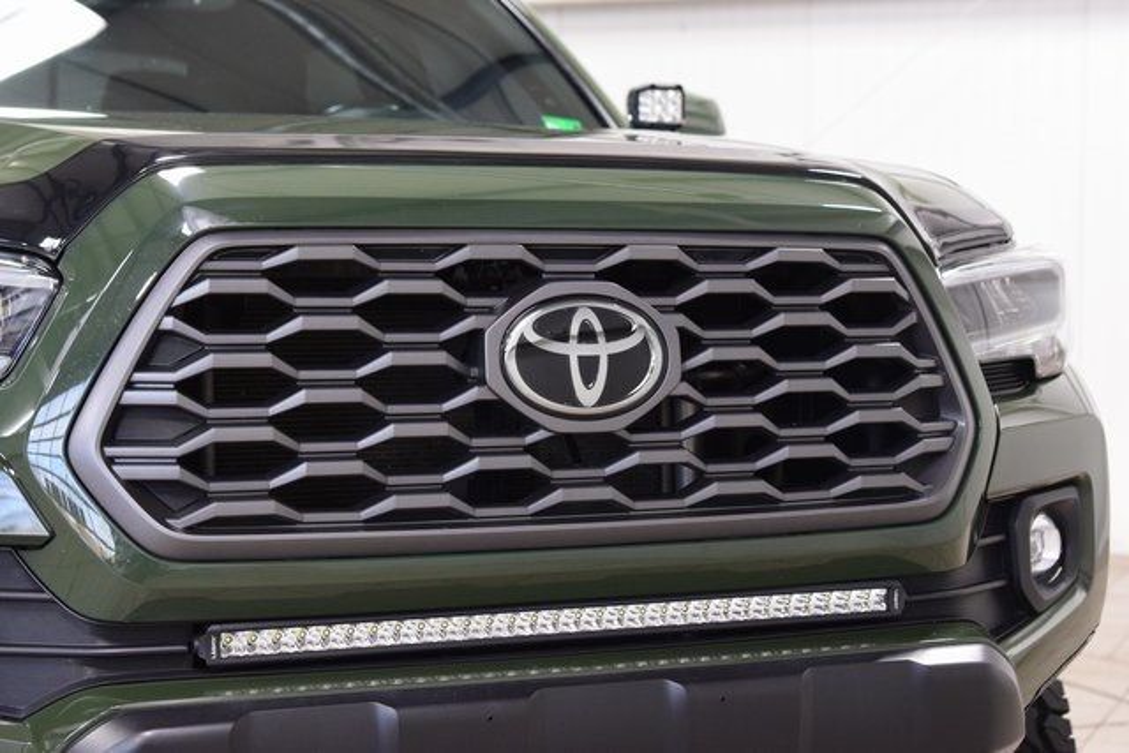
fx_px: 2258
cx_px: 564
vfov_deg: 18.9
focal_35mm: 72
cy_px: 376
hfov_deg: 28.1
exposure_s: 1/60
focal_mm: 48
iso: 1600
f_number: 4
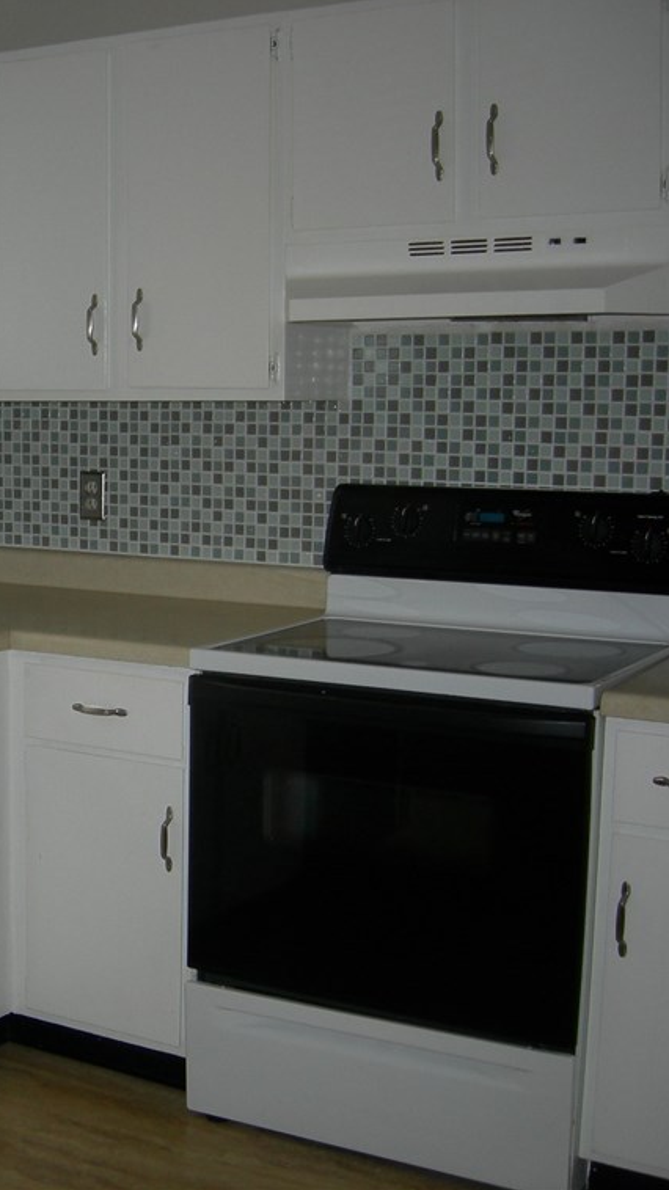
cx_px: -58
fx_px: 1673
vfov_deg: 39.2
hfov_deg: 21.5
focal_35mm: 53
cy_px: 589
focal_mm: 7.5
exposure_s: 1/60.1
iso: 64
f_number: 2.7
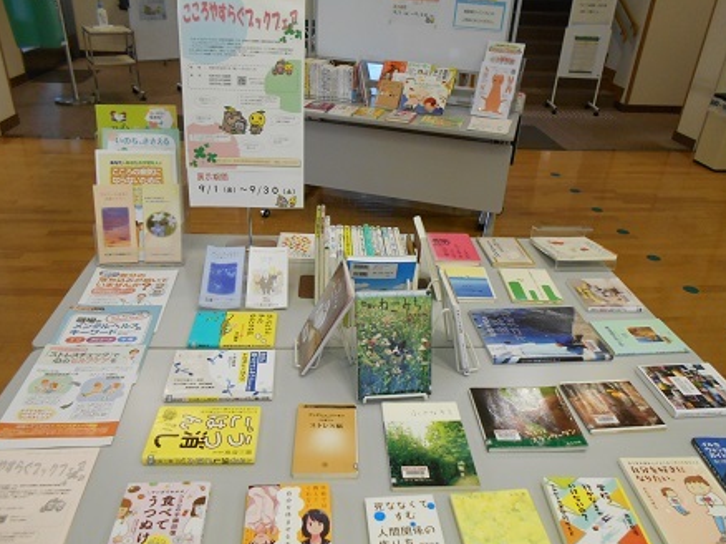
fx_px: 566
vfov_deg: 51.3
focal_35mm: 27
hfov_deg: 65.3
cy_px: 278
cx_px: 357
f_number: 3.2
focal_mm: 4.6
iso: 220
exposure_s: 1/30
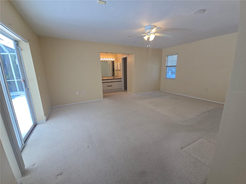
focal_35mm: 13
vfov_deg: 89.9
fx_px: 92
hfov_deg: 106.2
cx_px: 123
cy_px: 92
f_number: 2.2
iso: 50
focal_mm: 2.2
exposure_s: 1/120
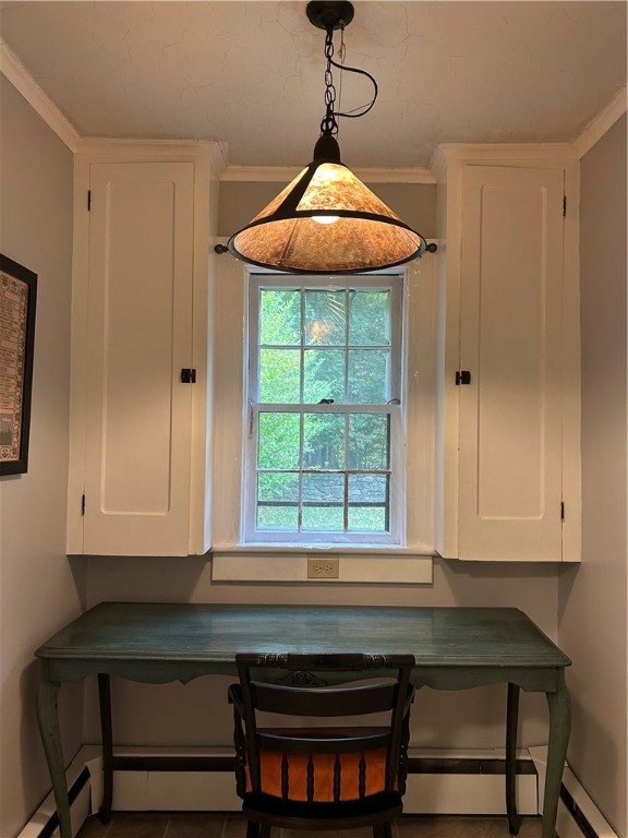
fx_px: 629
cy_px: 419
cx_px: 314
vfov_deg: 67.3
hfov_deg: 53.1
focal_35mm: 26
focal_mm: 5.7
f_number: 1.5
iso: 160
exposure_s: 1/60
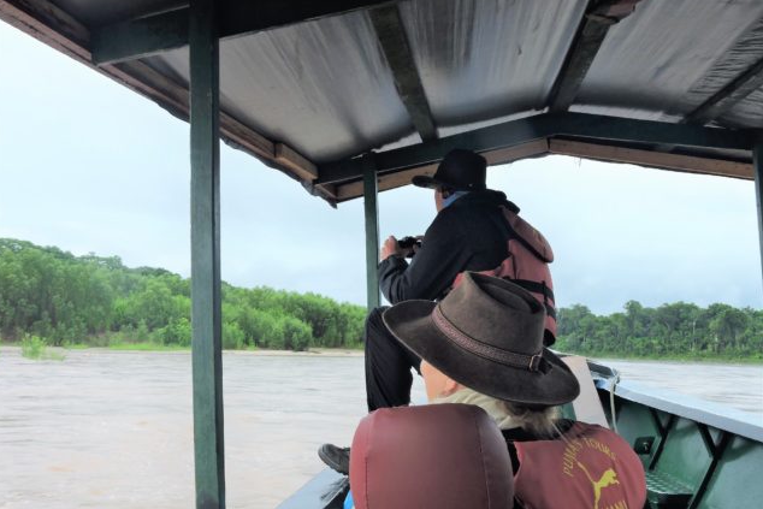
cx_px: 379
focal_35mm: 42
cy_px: 279
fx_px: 890
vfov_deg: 31.9
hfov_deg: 46.4
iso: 110
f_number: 3.8
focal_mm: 7.2
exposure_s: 1/30
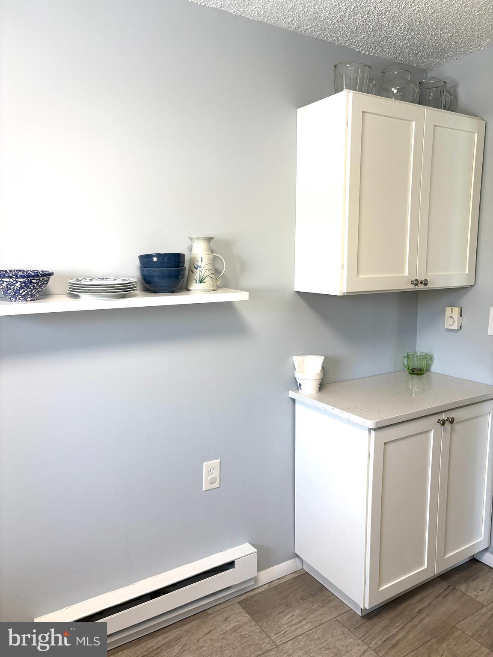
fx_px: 494
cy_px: 328
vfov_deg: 67.3
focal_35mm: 26
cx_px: 246
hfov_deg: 53.1
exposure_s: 1/60
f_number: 1.6
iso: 80
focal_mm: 5.96
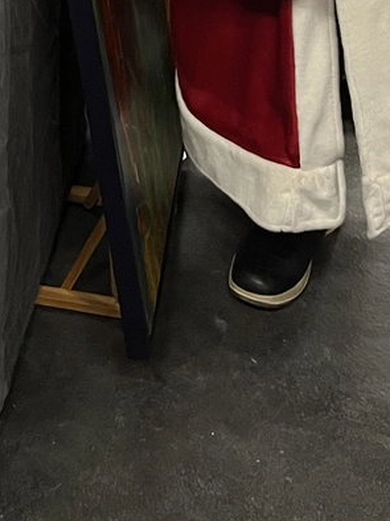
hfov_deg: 14.5
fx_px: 1489
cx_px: -52
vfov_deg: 16.8
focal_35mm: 99
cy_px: -387
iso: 160
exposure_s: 1/50
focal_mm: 5.1
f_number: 1.6
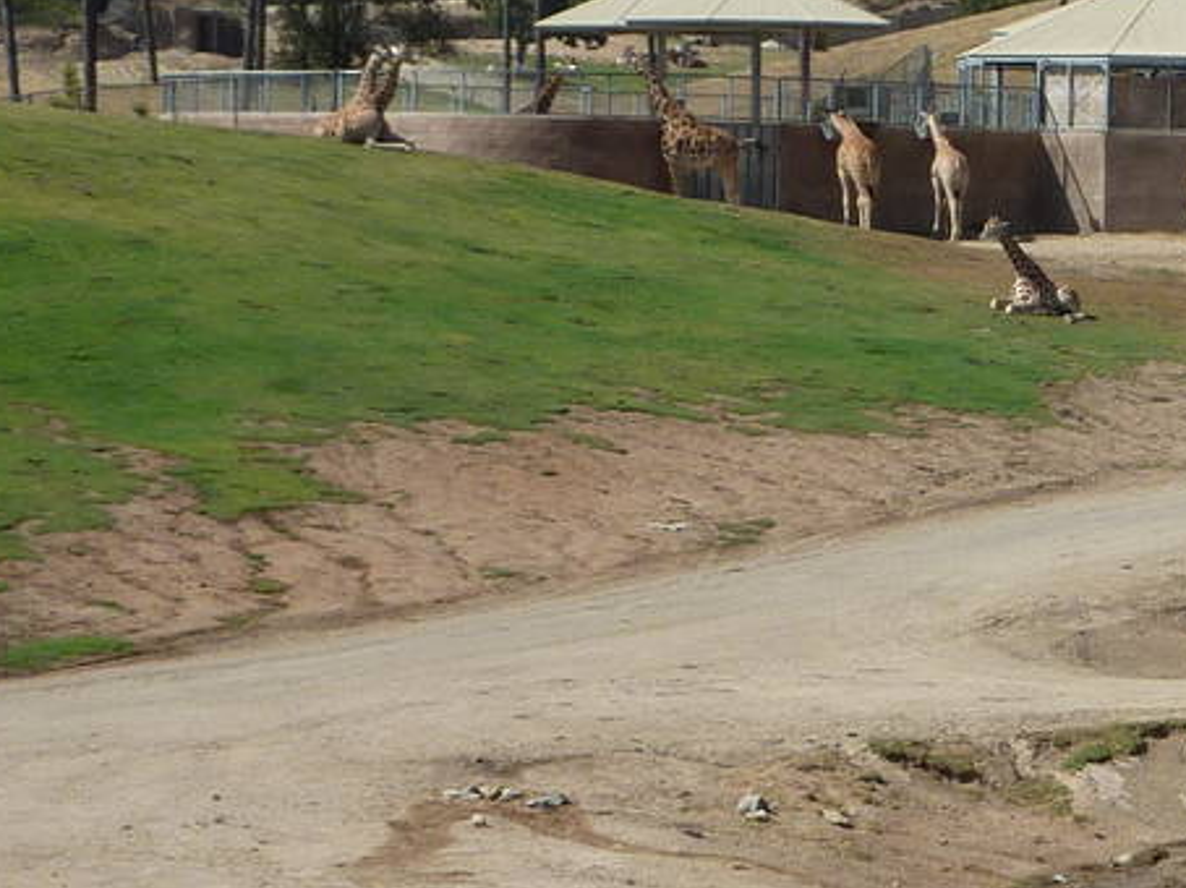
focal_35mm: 254
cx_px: 1763
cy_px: 387
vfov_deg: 5.8
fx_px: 8698
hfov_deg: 7.7
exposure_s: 1/500
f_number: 5
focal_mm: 11.9
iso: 80
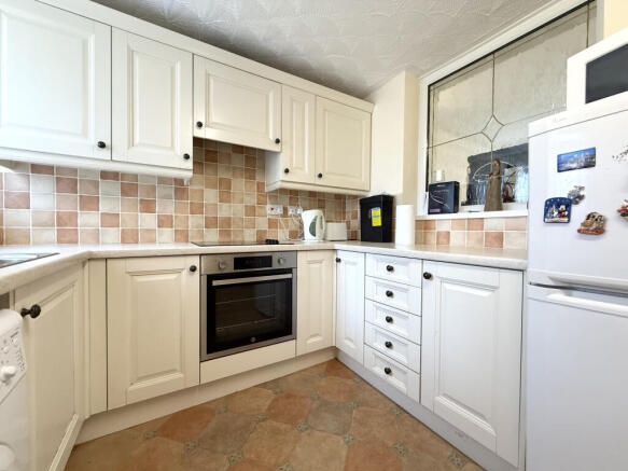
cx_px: 314
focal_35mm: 14
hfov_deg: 102.1
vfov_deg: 85.7
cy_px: 236
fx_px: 254
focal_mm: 2.22
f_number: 2.2
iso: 250
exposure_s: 1/100
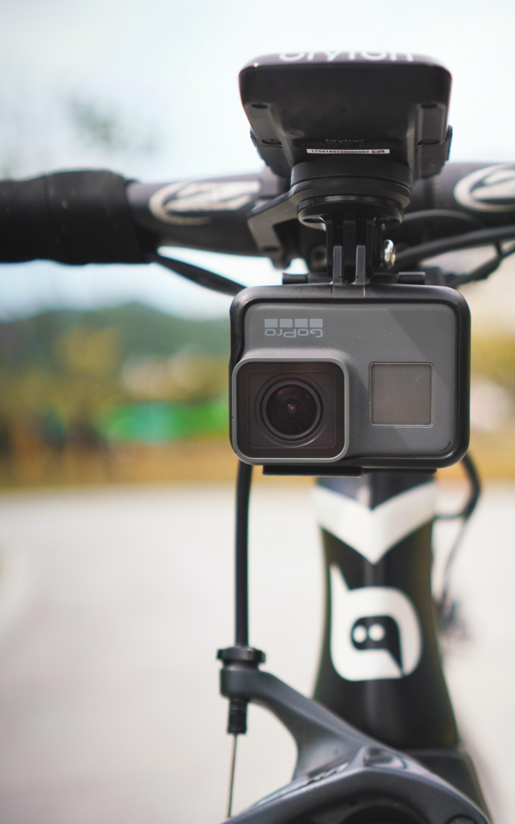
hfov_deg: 26.1
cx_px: 361
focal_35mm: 49
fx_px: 1100
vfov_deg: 41.0
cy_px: 385
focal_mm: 35
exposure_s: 1/5000
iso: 400
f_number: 2.8
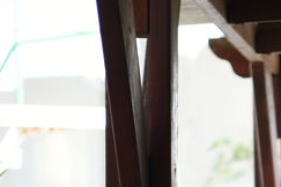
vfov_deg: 3.4
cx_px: 488
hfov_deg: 5.1
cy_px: 452
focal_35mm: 403
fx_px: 3145
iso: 250
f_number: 2.8
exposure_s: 1/250
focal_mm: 70
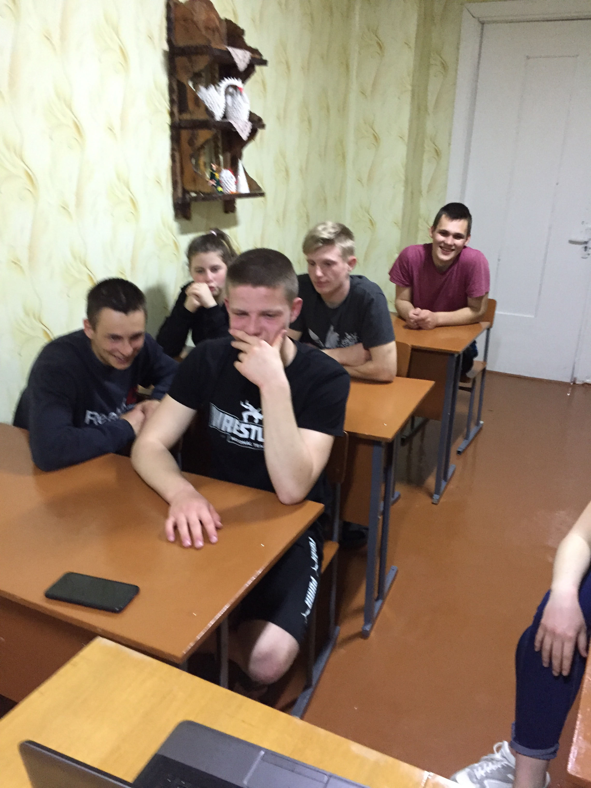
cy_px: 394
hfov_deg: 48.2
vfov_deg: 61.7
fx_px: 660
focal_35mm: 29
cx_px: 296
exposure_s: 1/17
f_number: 2.2
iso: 250
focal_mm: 4.15
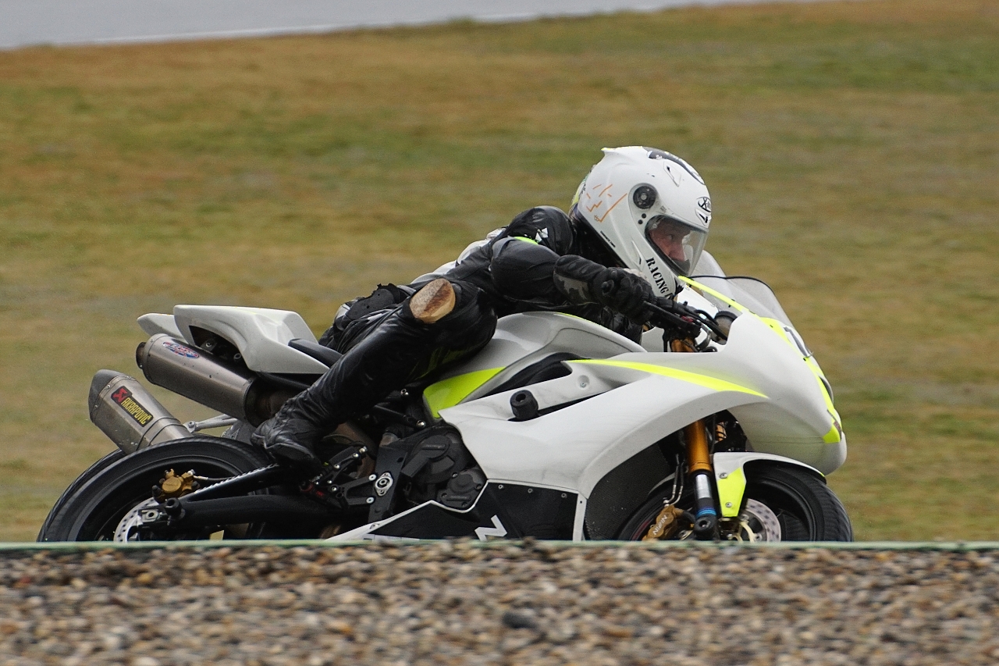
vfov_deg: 3.7
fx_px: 10404
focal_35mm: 375
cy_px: 333
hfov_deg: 5.5
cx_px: 500
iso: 500
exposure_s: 1/800
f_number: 6.3
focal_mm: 250
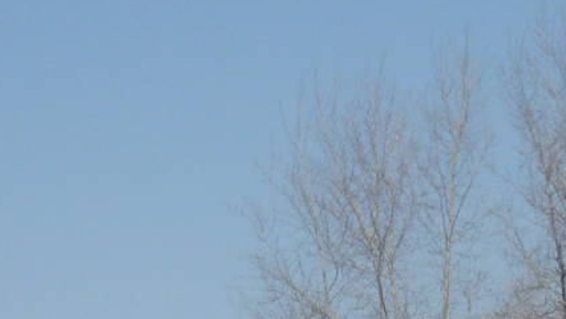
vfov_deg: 8.4
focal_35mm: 135
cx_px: 375
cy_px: 685
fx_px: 2027
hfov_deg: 15.9
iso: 100
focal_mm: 5.5
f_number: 8
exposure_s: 1/200
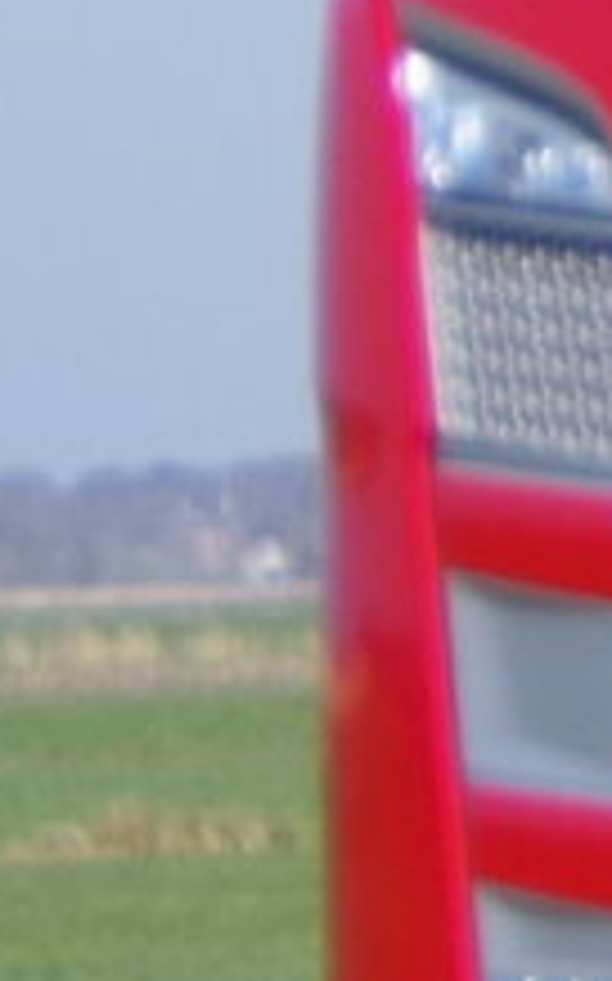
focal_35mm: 861
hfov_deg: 1.5
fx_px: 23007
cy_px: -223
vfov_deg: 2.4
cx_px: 5188
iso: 200
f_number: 5
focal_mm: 48
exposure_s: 1/1000
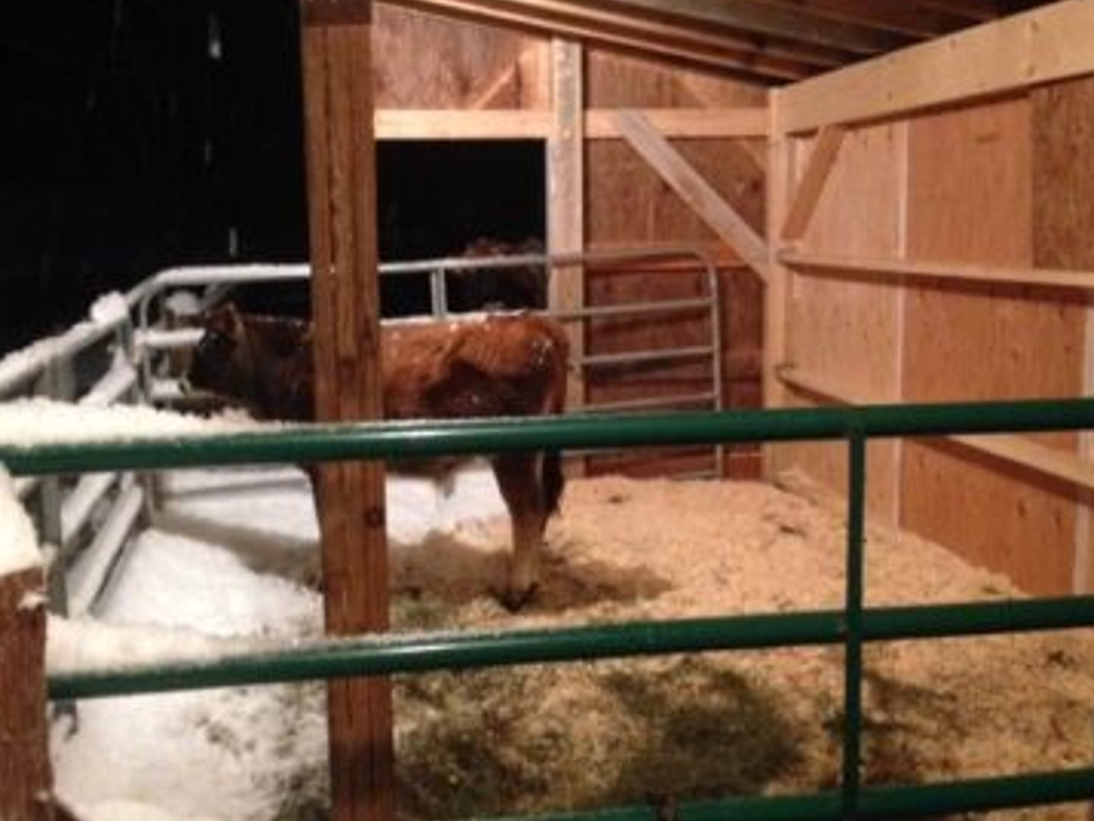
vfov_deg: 38.6
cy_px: 365
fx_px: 1170
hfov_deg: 50.1
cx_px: 500
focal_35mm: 37
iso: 640
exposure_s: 1/15
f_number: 2.4
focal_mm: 4.12
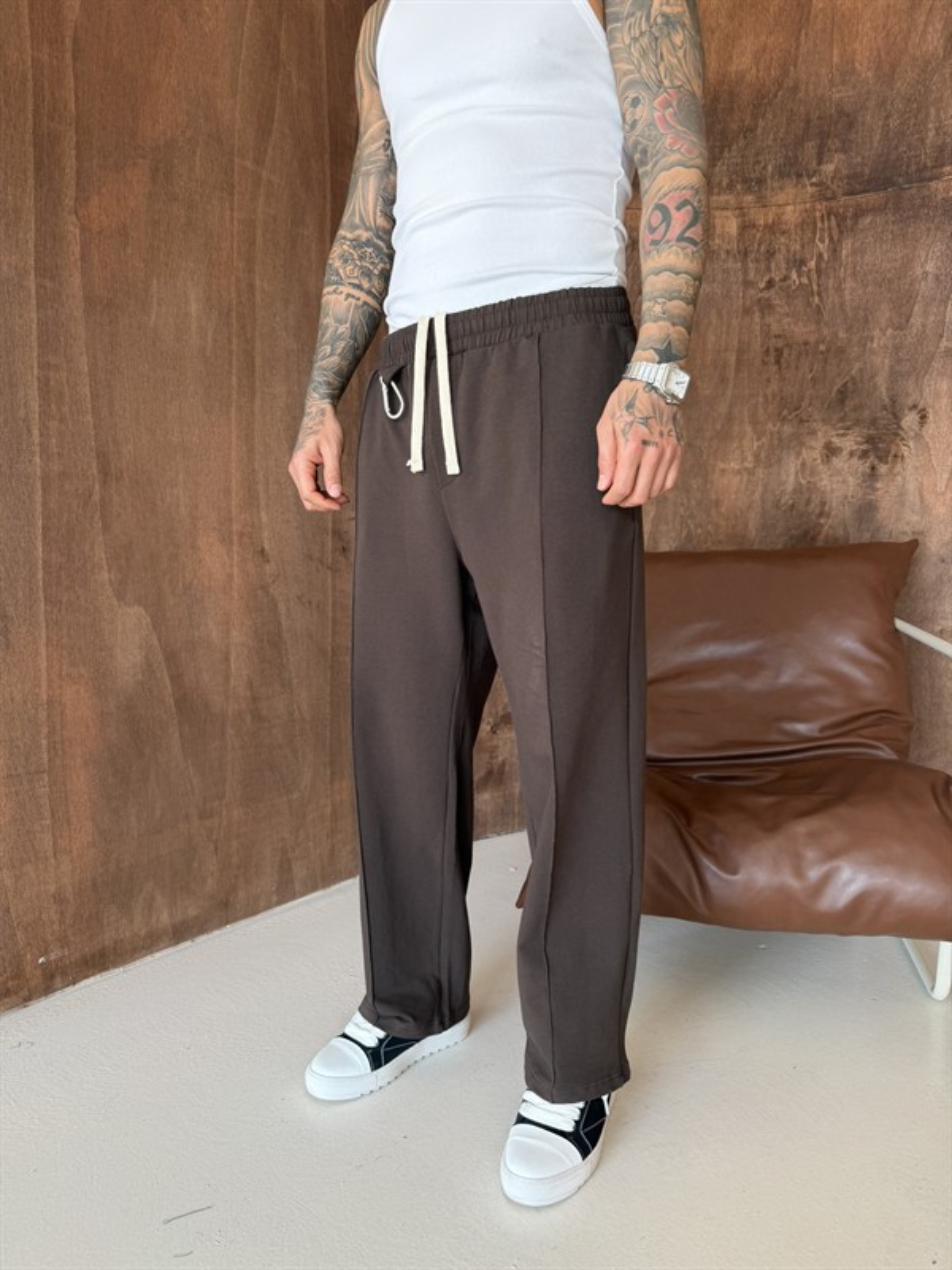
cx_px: 476
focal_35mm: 24
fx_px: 880
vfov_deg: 71.6
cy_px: 635
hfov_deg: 56.8
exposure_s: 1/166
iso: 64
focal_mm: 6.76
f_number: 1.78
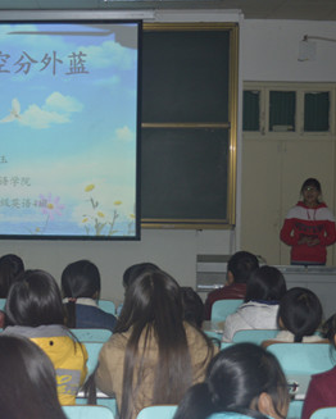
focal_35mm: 73
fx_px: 907
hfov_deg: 20.6
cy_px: 211
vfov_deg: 26.0
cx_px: 44
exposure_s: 1/60
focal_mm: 34
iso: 720
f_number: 4.5
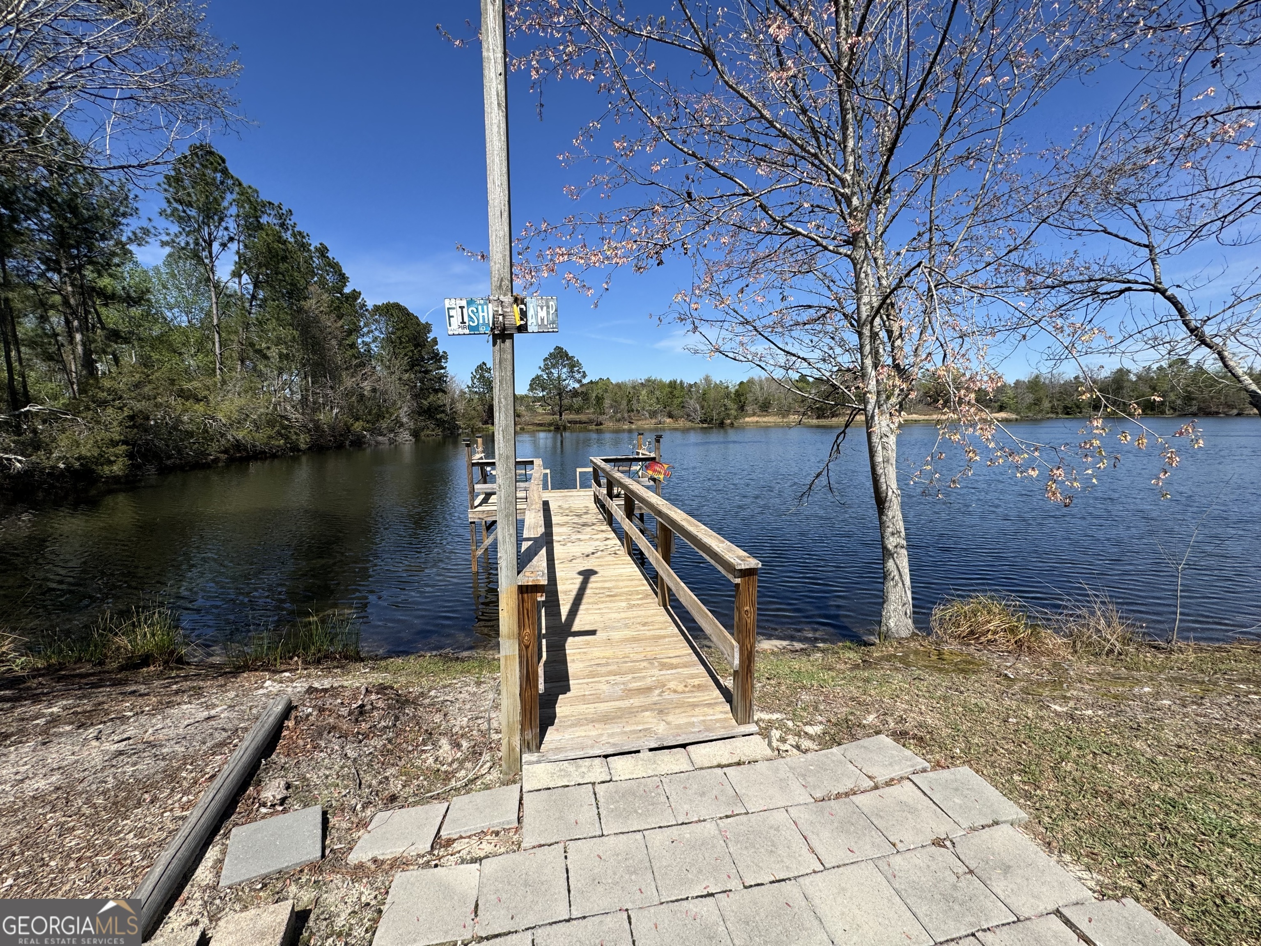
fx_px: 510
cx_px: 630
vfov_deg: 85.7
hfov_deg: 102.1
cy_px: 473
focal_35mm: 14
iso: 50
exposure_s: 1/2494
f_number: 2.2
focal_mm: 2.22
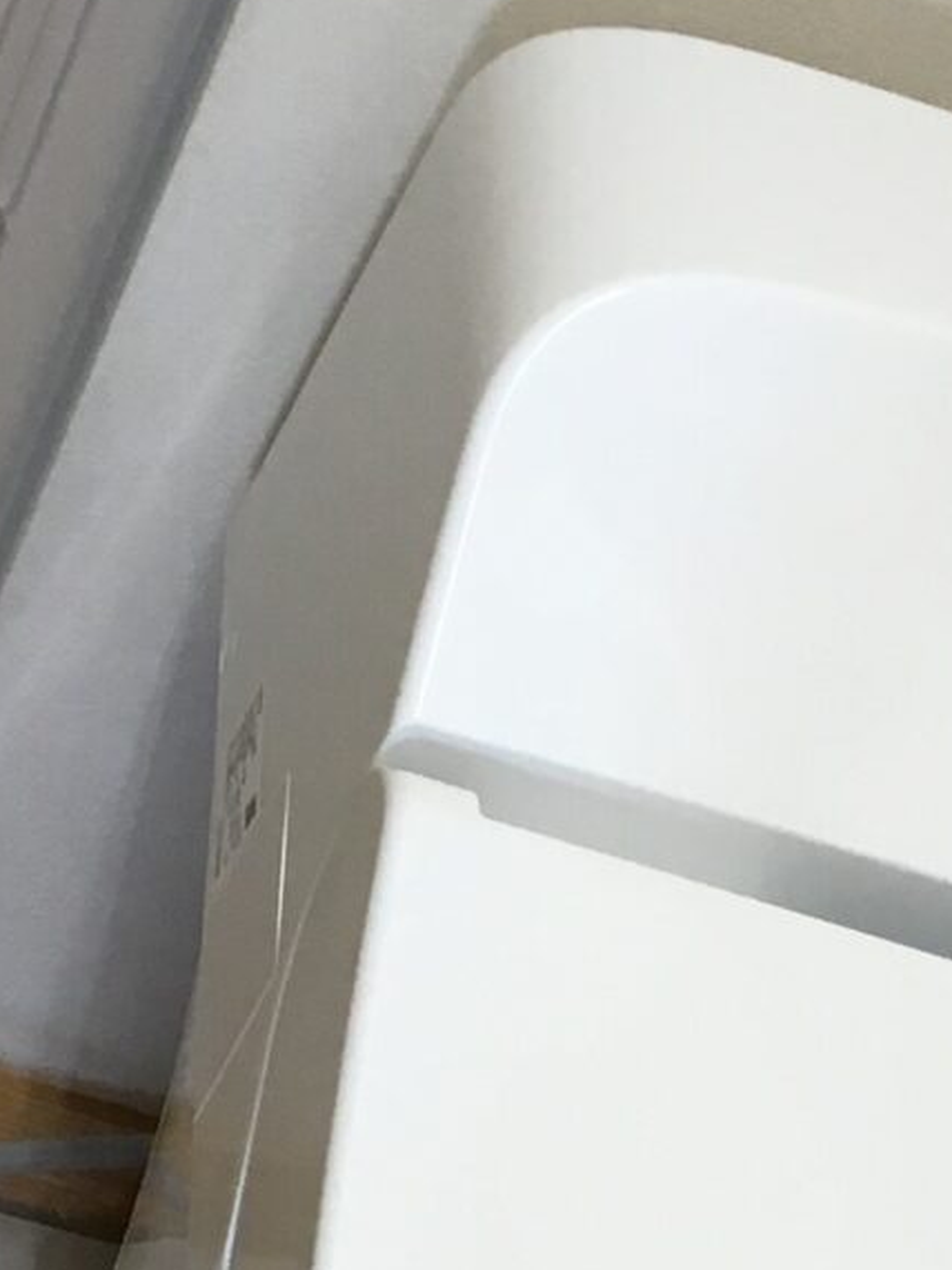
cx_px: 939
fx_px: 4769
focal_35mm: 130
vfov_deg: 14.3
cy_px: 1817
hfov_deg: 11.3
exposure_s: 1/30
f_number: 2.2
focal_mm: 4.15
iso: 25
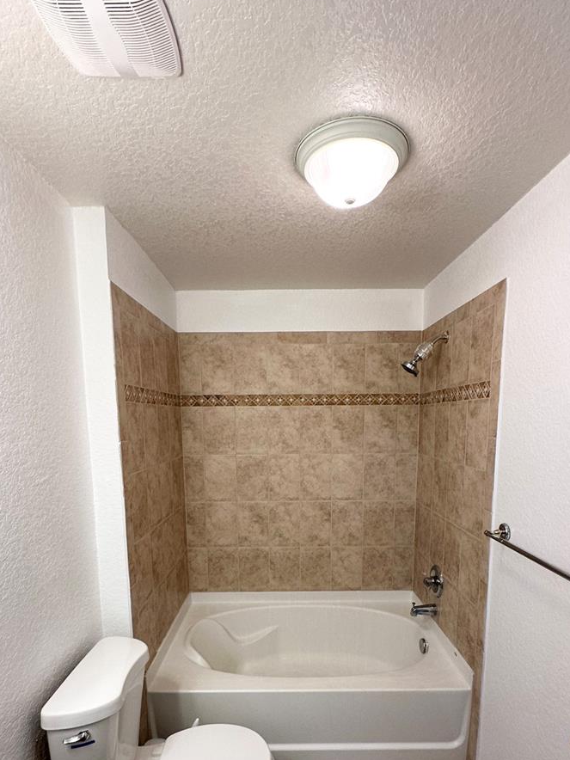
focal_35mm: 19
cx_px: 287
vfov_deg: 83.1
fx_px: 417
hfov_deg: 68.7
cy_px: 475
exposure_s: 1/120
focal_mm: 2.22
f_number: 2.2
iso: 125
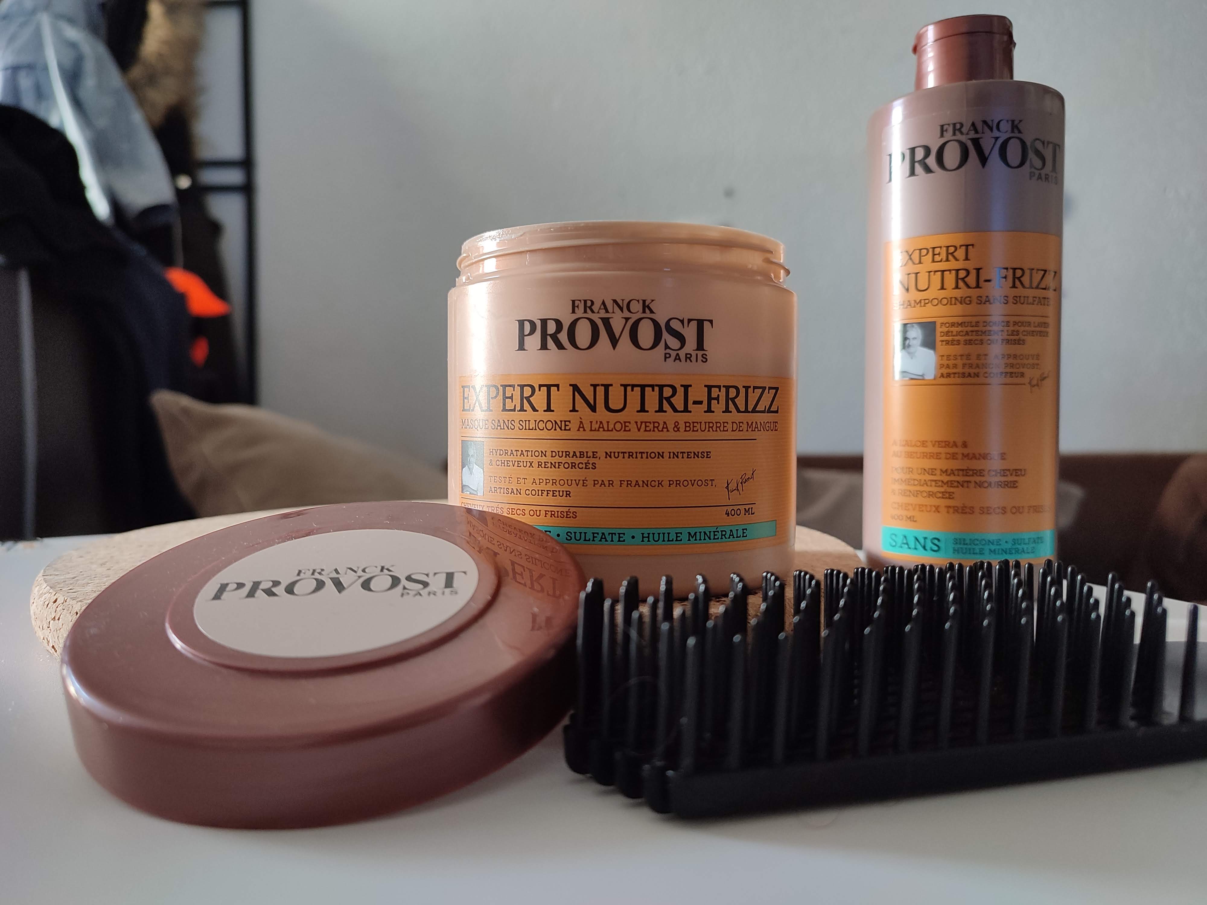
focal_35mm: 25
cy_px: 452
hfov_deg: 69.4
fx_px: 872
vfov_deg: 54.9
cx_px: 604
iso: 339
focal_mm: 6.04
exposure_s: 1/25
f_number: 1.9
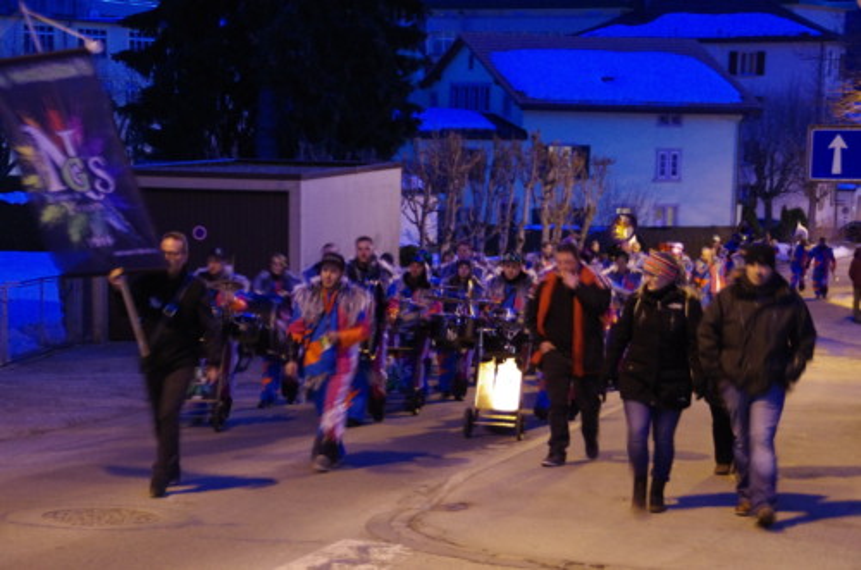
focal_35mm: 82
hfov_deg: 24.7
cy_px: 285
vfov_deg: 16.5
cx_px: 430
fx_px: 1969
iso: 3200
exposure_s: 1/6
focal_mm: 55
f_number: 4.5
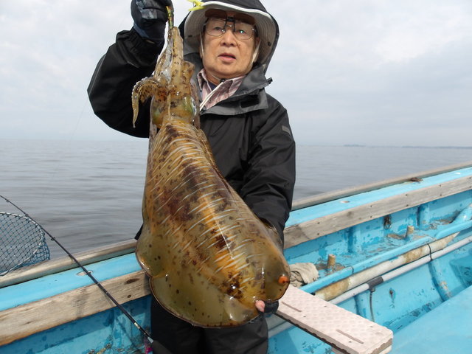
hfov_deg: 65.3
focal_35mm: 27
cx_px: 236
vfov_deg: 51.4
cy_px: 177
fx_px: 368
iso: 100
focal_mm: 4.9
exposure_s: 1/847
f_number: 3
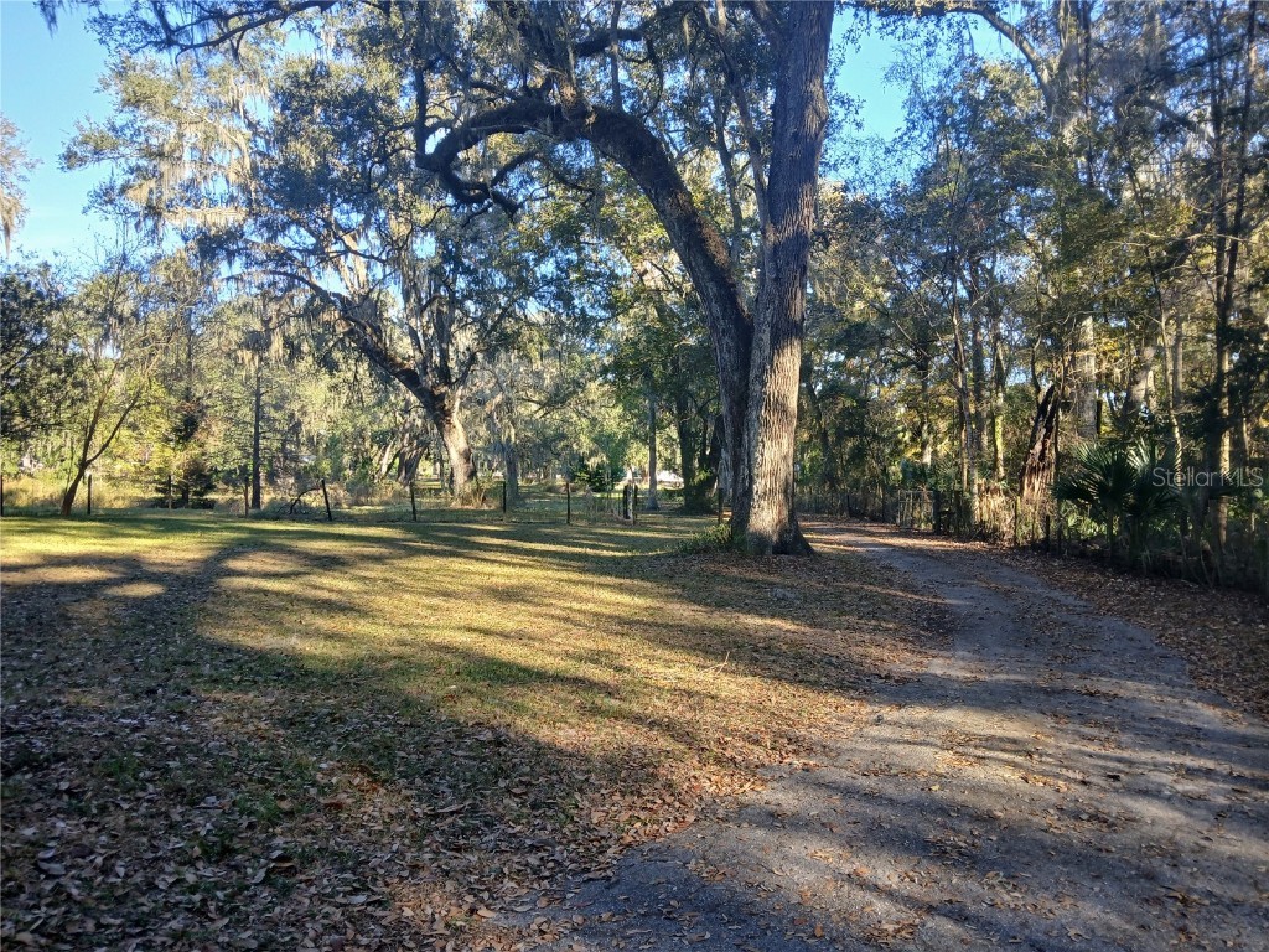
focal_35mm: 26
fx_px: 953
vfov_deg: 53.1
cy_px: 476
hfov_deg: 67.3
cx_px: 634
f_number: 1.8
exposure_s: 1/60
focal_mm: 3.98
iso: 25
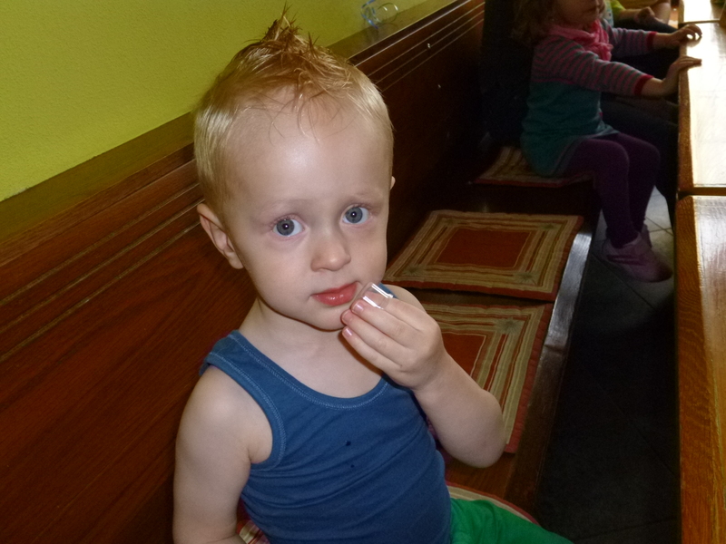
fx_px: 650
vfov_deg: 45.4
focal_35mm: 31
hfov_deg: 58.4
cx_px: 363
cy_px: 272
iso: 400
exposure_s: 1/125
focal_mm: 5.6
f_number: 3.4
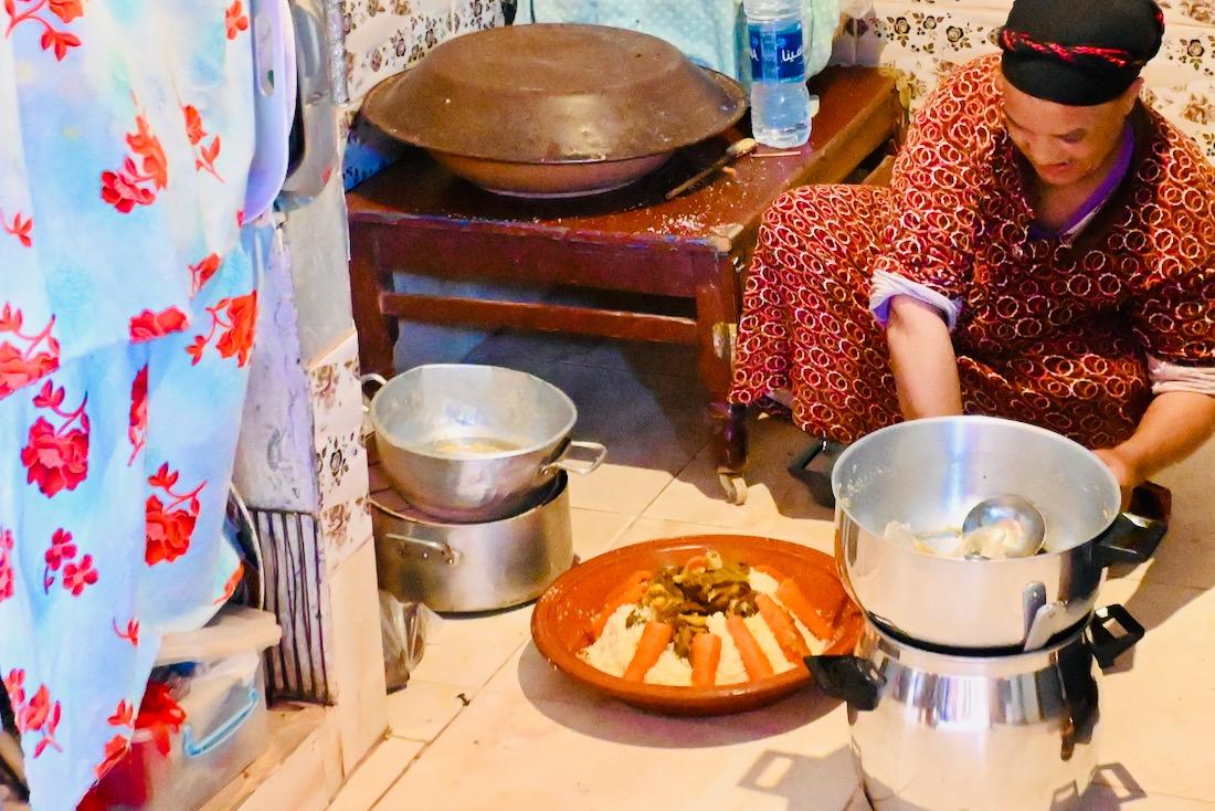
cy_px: 406
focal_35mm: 32
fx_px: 1063
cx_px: 608
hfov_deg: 59.5
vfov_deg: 41.7
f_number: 4
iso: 12800
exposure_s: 1/60
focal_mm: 21
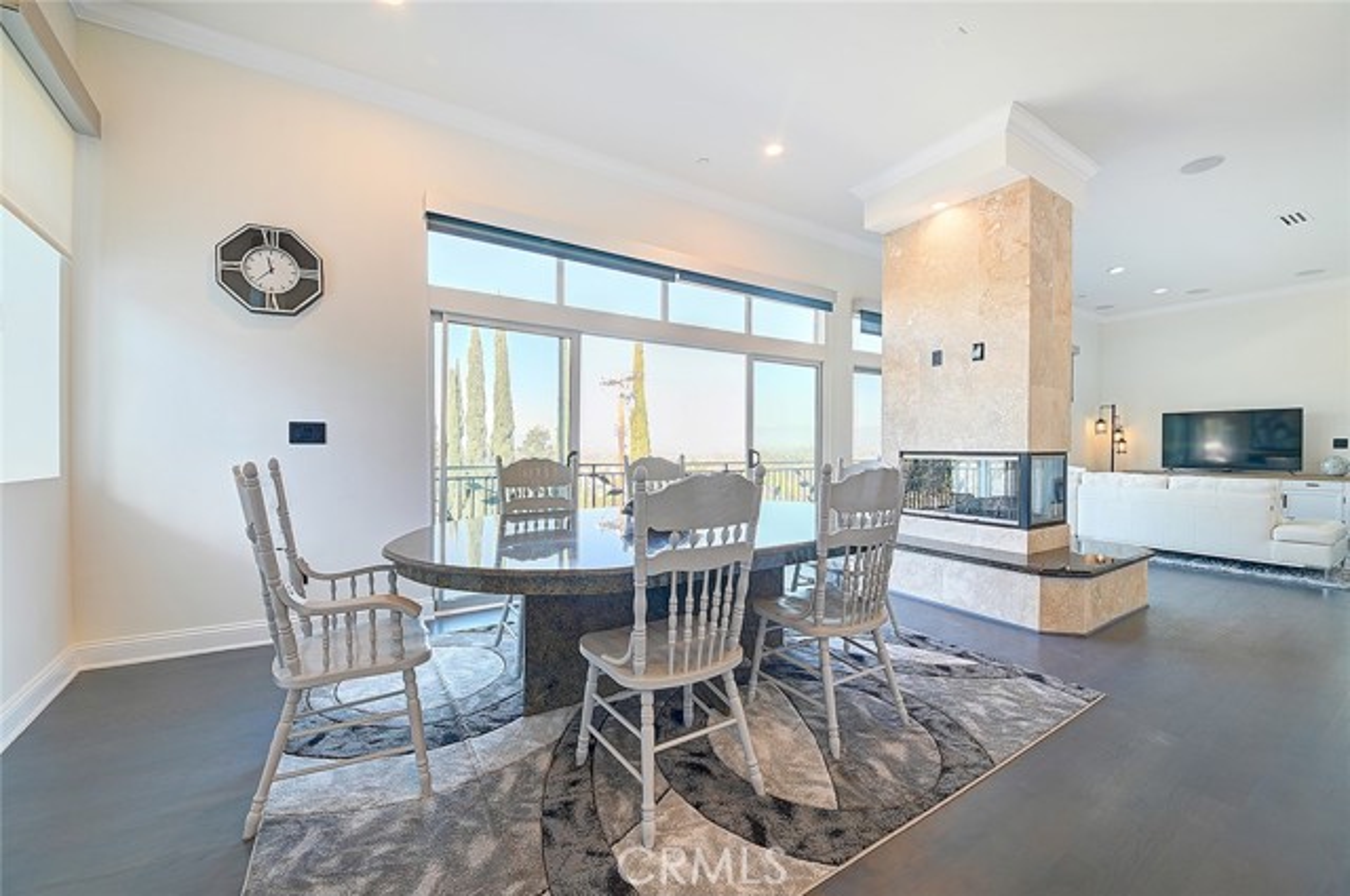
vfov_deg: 81.1
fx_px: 524
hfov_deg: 104.3
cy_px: 448
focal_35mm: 14
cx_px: 675
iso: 250
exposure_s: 1/13
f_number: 8
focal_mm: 14
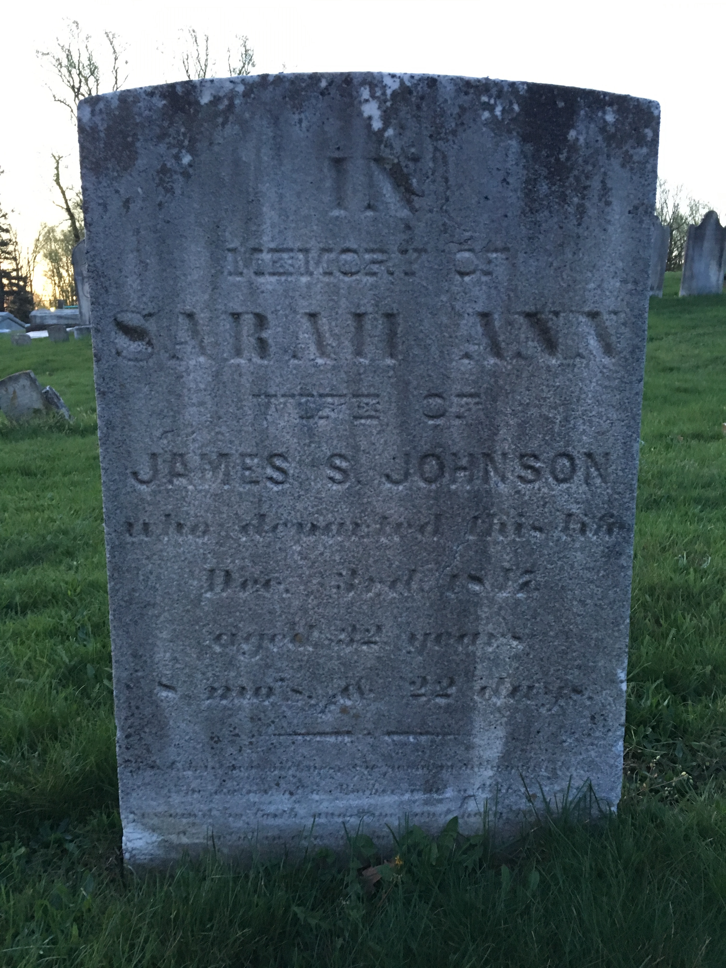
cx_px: 363
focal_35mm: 29
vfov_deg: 61.7
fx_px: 811
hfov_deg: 48.2
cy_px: 484
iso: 200
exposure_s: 1/17
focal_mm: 4.15
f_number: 2.2
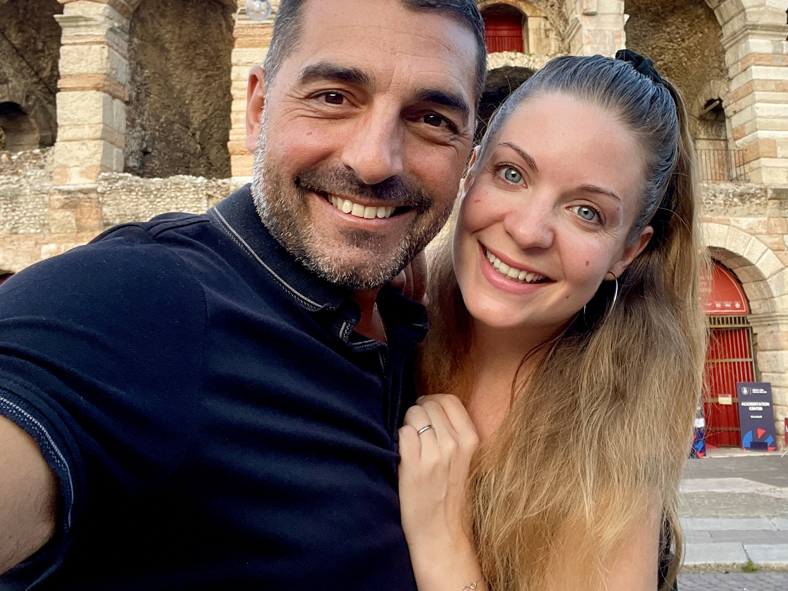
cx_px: 476
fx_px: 865
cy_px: 183
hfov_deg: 48.7
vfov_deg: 37.2
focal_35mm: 38
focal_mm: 2.71
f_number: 2.2
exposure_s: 1/121
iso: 80
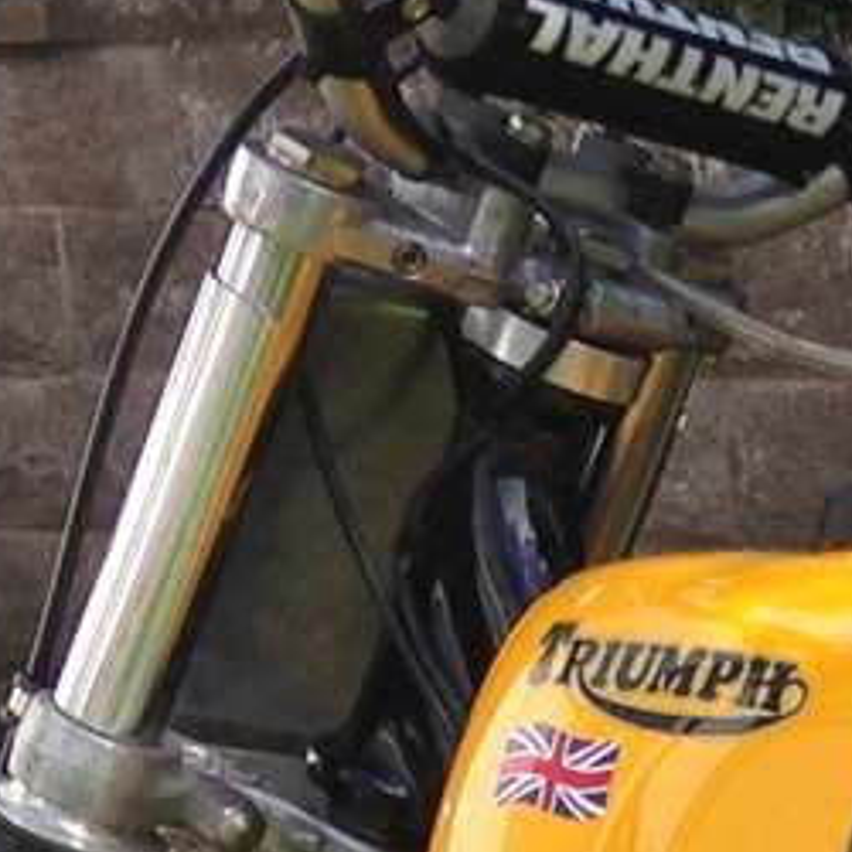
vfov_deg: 7.2
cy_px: 1799
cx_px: 1888
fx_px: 6488
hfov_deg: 7.2
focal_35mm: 233
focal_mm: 4.12
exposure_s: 1/713
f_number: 2.4
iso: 50
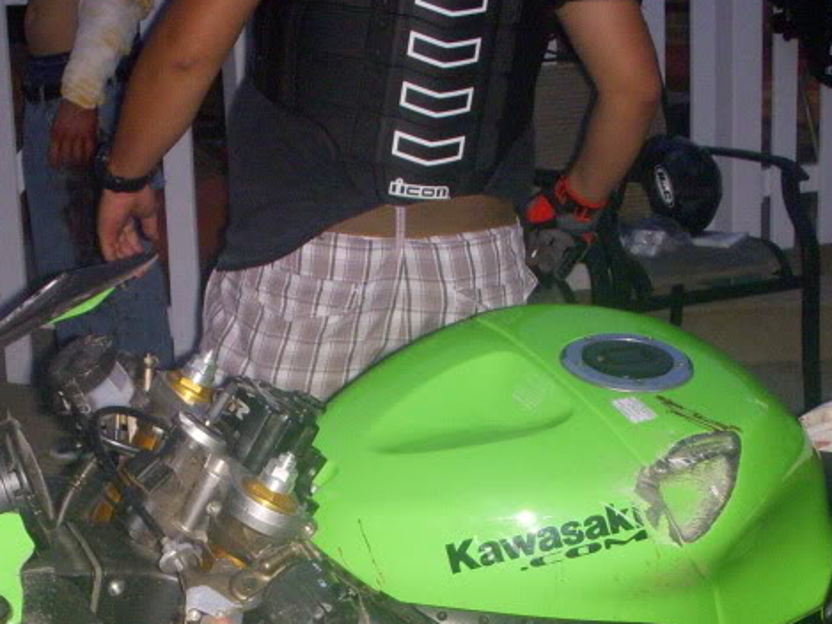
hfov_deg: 23.5
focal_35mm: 83
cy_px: 658
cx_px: 342
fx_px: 1995
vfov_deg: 17.3
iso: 400
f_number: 3.3
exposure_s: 1/125
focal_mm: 6.3
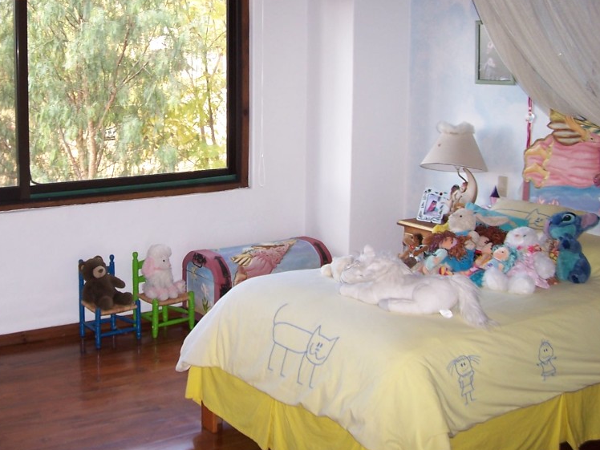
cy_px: 164
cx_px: 206
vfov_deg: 27.9
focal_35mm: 52
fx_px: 901
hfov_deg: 36.5
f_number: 2.8
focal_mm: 6.3
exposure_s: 1/60
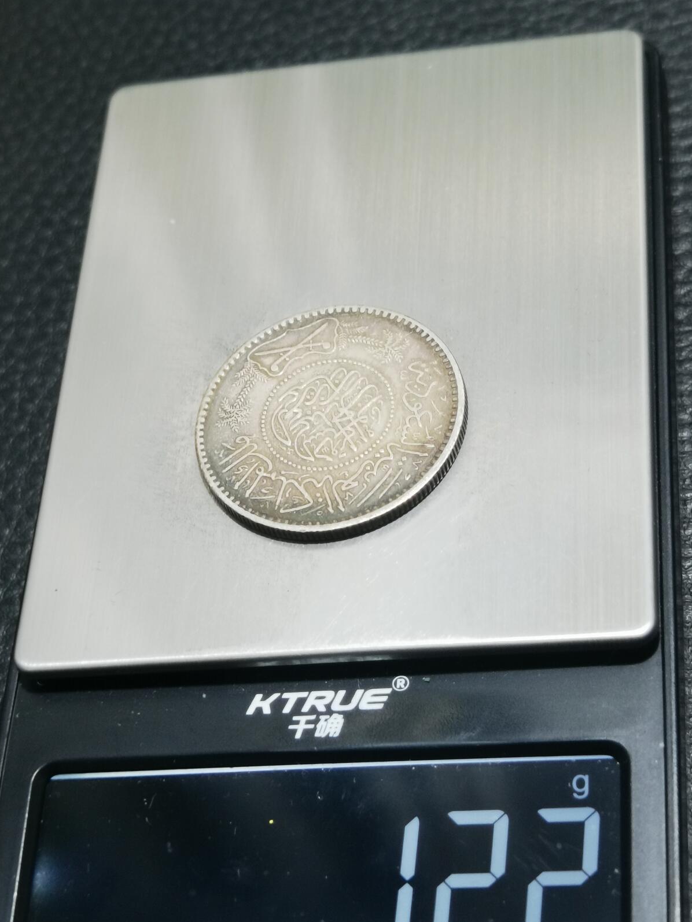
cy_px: 460
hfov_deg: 21.0
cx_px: 340
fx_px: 1865
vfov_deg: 27.8
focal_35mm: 70
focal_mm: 6.67
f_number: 1.9
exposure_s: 1/50
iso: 125
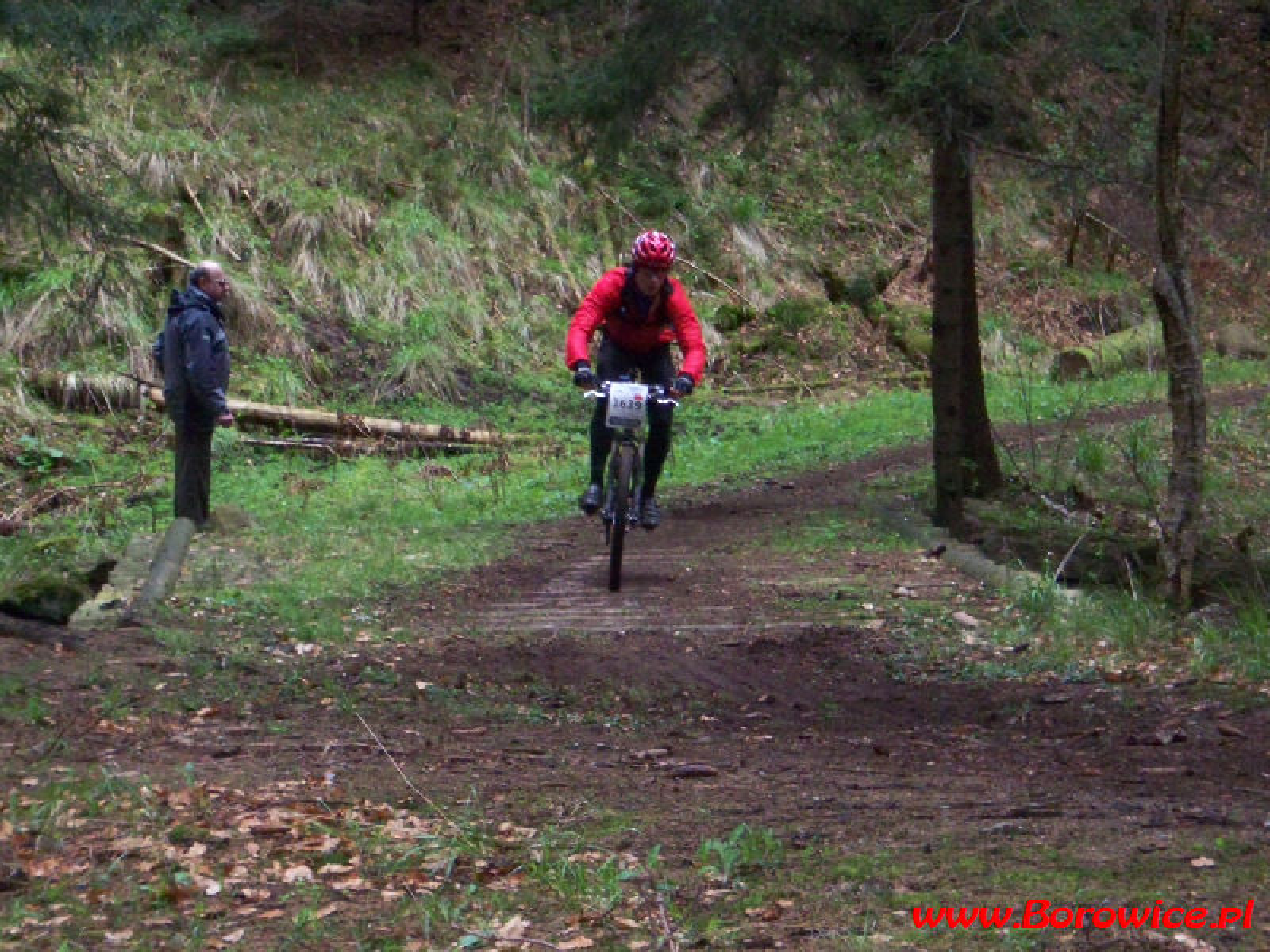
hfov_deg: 16.8
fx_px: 4293
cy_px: 476
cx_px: 635
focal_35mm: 117
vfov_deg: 12.7
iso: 400
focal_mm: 19.2
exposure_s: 1/125
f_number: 4.4
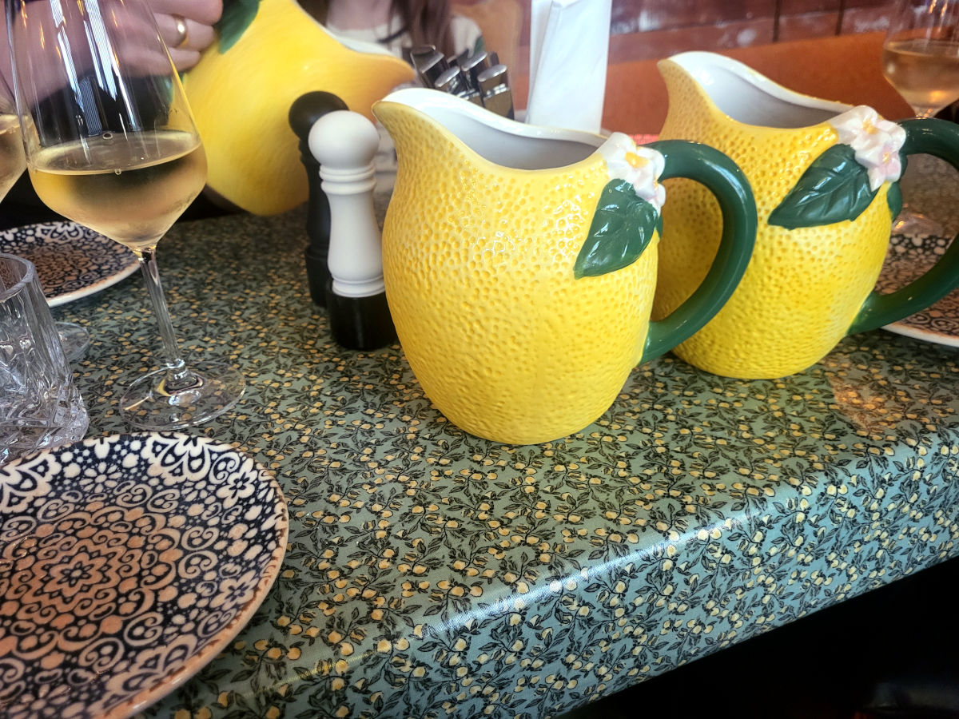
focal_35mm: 26
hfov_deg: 67.3
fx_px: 720
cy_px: 360
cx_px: 480
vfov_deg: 53.1
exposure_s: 1/50
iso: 500
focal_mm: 5.4
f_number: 1.8
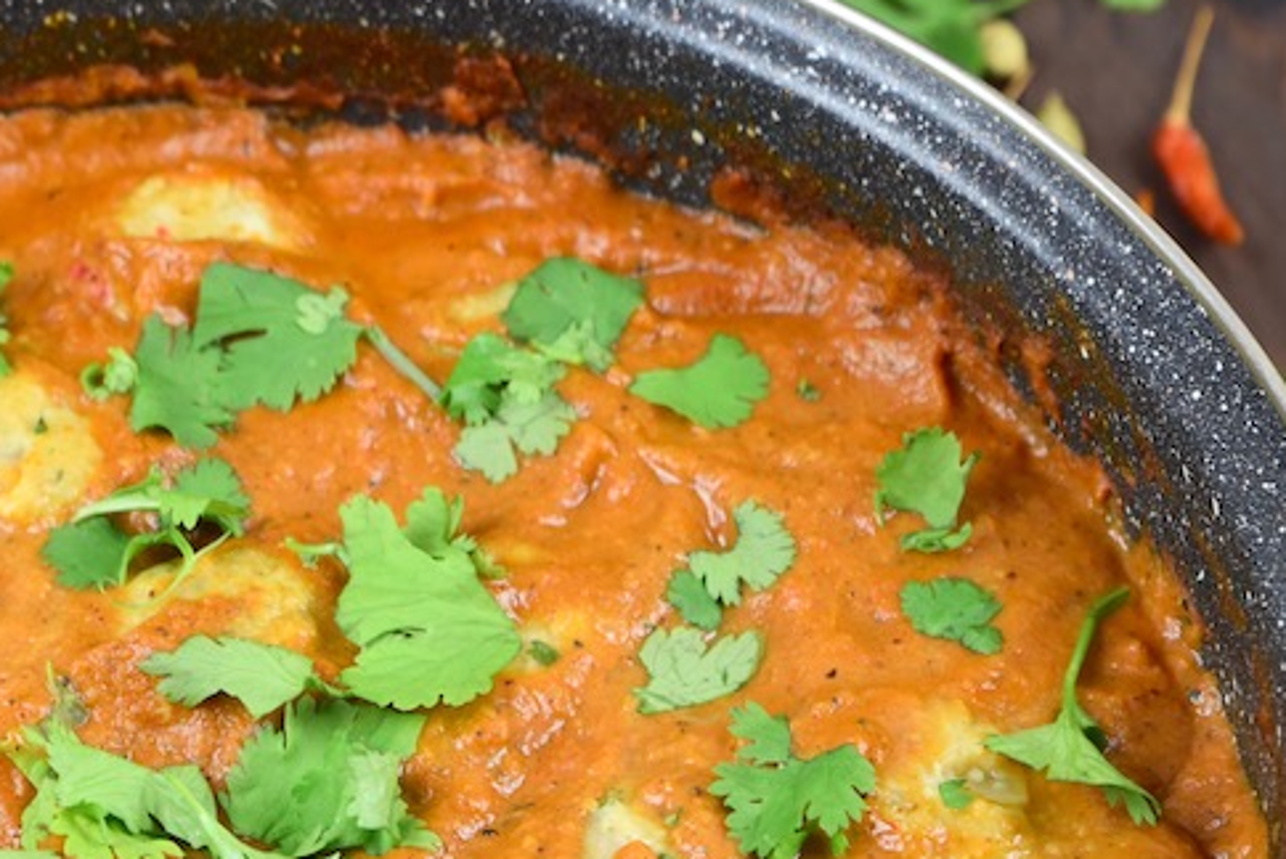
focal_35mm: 174
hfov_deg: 11.7
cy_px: 823
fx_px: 6221
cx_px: 154
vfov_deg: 7.9
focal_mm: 55
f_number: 4
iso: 400
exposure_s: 1/60
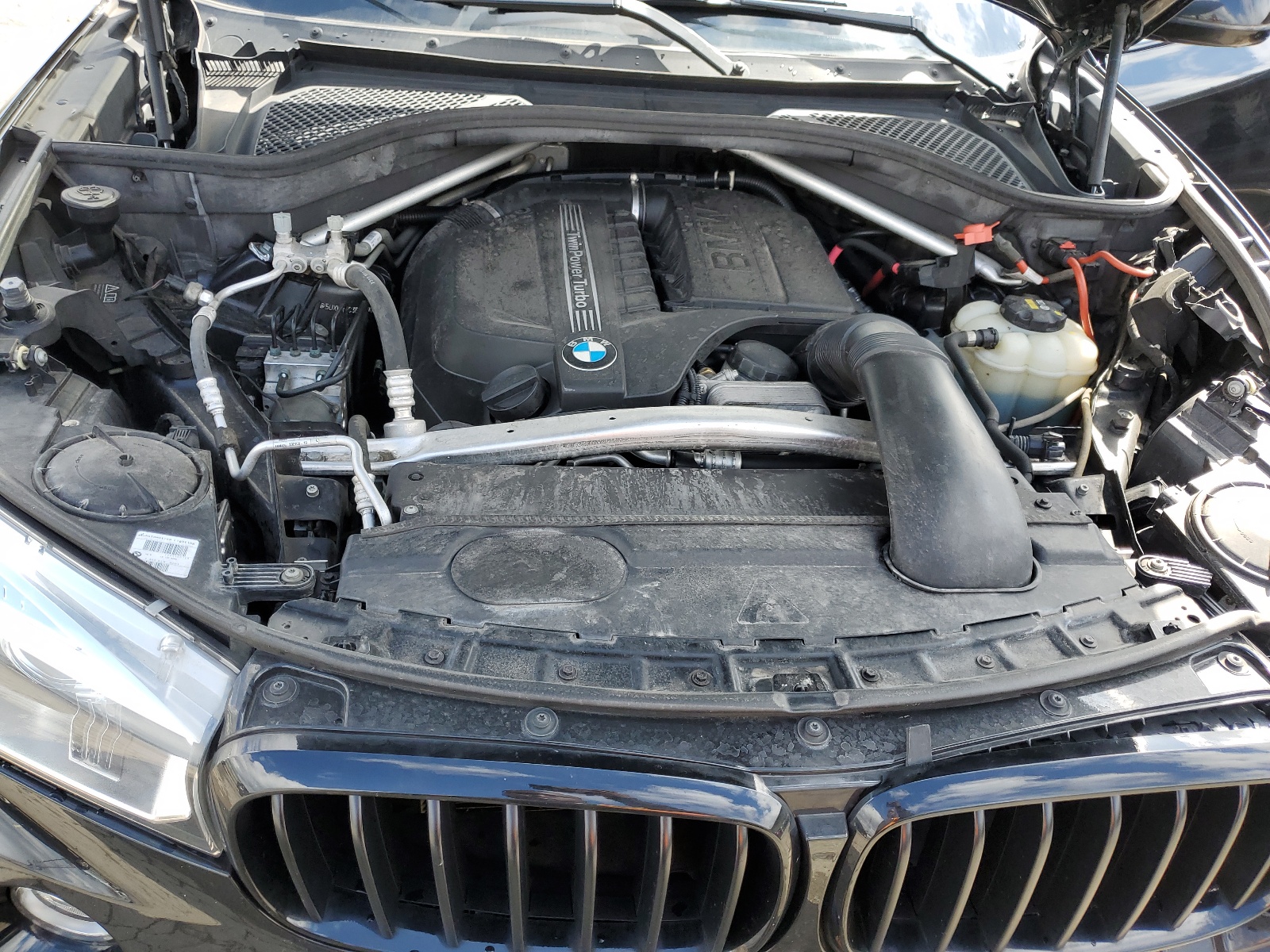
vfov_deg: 53.1
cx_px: 635
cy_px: 476
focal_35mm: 26
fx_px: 954
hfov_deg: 67.3
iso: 50
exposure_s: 1/476
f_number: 1.5
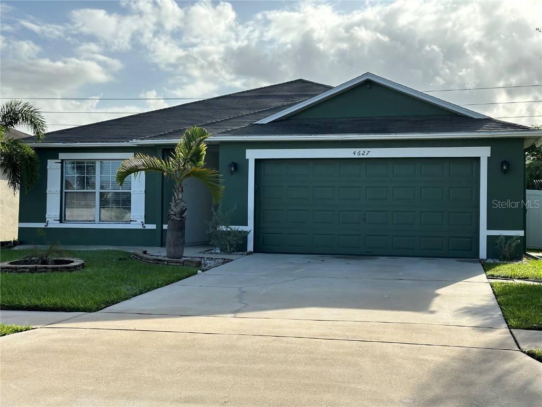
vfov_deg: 30.3
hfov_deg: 39.7
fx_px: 752
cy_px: 204
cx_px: 271
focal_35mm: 48
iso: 64
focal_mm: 6.86
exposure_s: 1/2809
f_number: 1.78
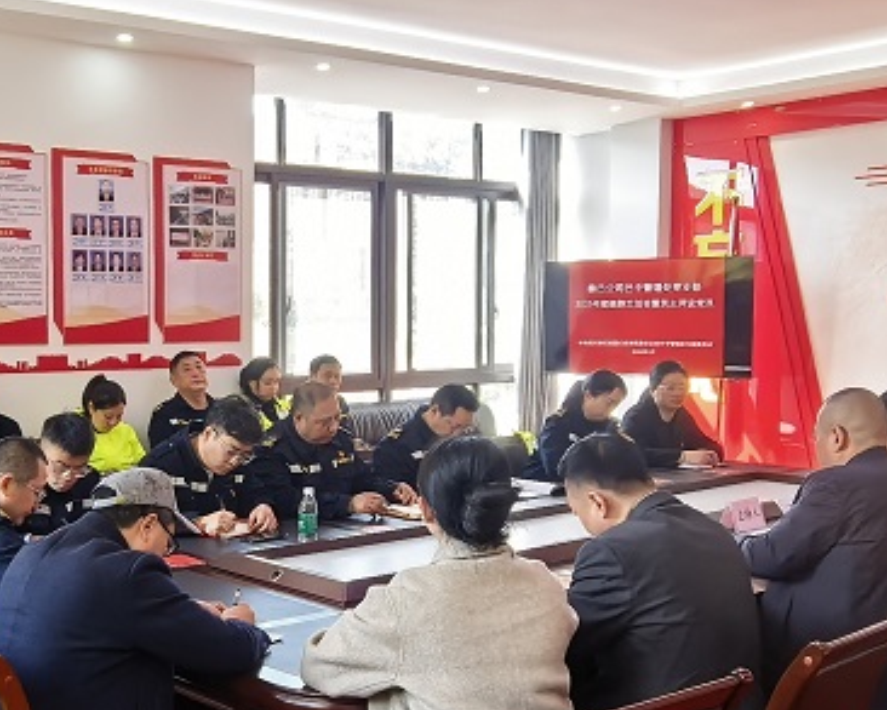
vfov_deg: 34.0
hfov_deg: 40.4
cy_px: 453
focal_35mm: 44
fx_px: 1155
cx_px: 189
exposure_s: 1/100
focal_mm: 1.95
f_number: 2.2
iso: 100
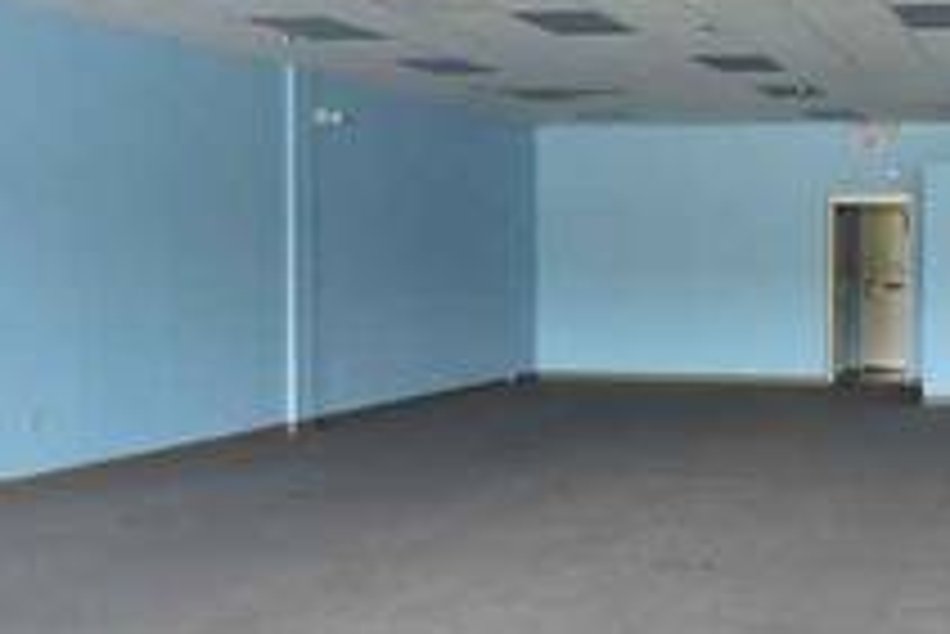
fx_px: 1664
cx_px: 804
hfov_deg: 30.8
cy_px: 324
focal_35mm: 63
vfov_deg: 21.6
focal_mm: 4.3
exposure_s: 1/30
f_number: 3
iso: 400
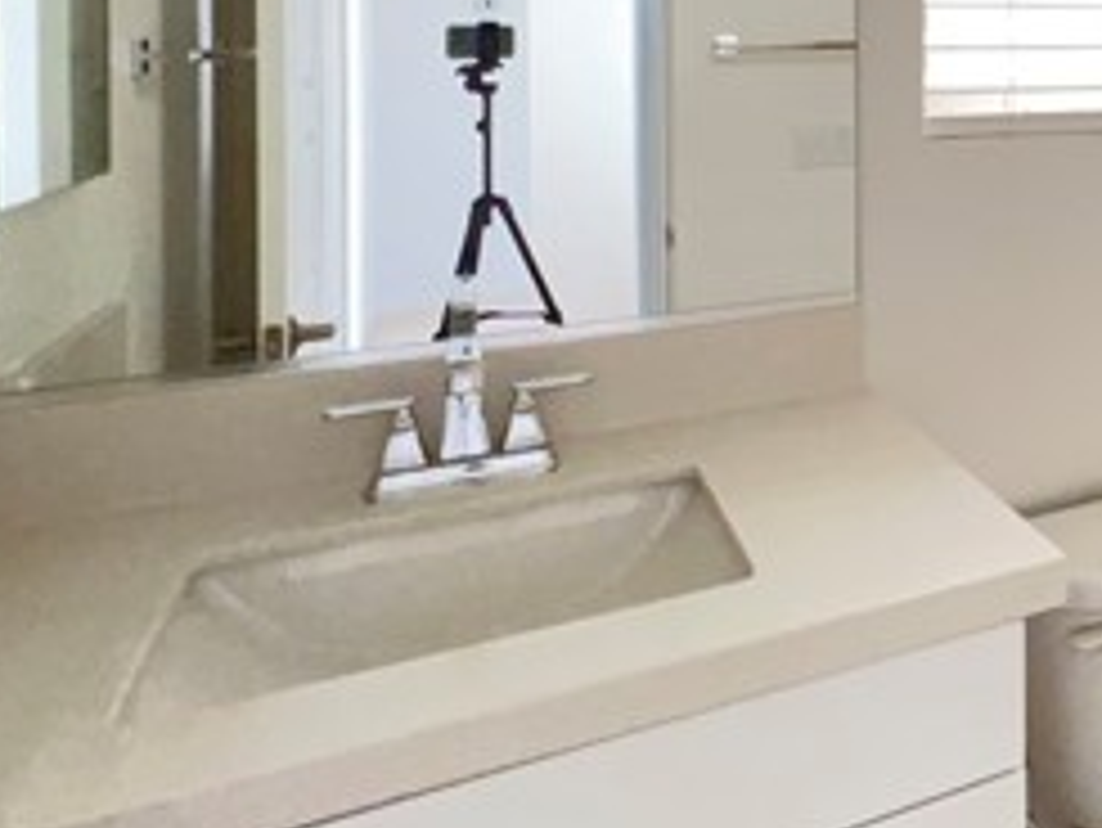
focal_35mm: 34
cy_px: 54
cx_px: 1174
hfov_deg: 43.5
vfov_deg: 38.4
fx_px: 1083
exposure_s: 1/60
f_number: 1.8
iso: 640
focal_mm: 1.57
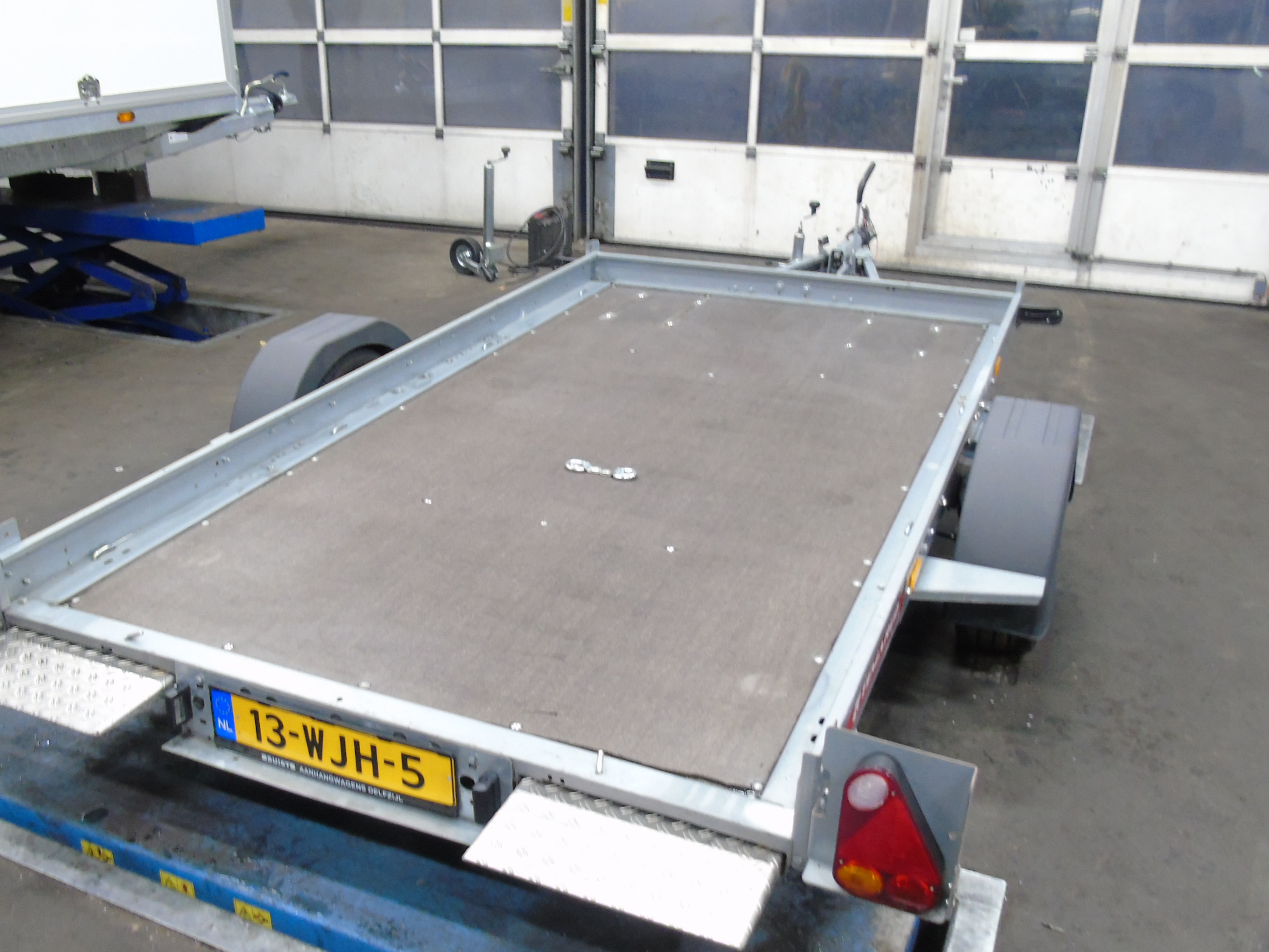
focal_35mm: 31
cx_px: 582
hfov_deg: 58.3
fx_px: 1137
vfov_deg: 45.4
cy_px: 501
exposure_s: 1/10
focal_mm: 4.4
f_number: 3.4
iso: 400
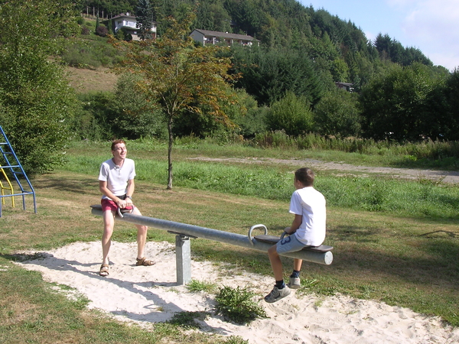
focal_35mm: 41
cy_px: 172
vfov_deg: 35.1
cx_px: 230
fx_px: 544
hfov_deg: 45.8
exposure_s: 1/184
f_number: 5.8
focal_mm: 6.2
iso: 100
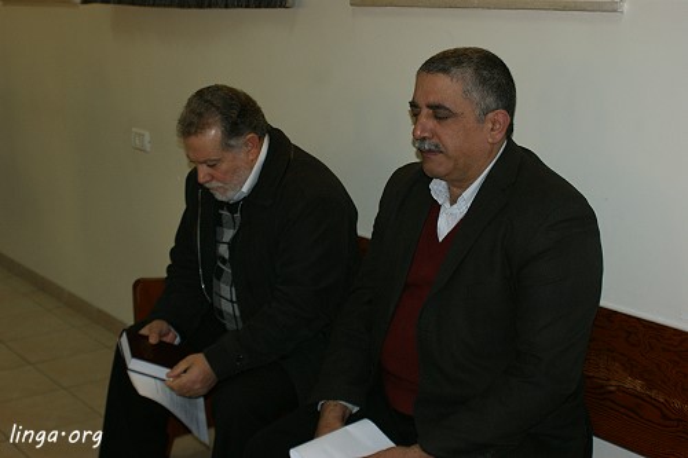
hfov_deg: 37.9
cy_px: 229
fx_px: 1003
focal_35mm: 52
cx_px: 344
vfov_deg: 25.7
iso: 400
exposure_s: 1/60
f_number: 5.6
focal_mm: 35
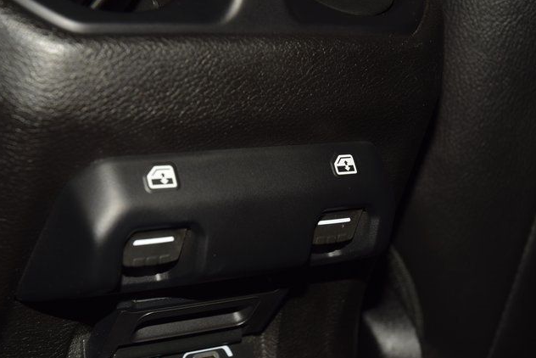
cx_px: 266
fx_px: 1244
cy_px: 179
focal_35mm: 84
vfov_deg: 16.4
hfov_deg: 24.3
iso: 100
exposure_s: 1/60
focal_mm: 55
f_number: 8
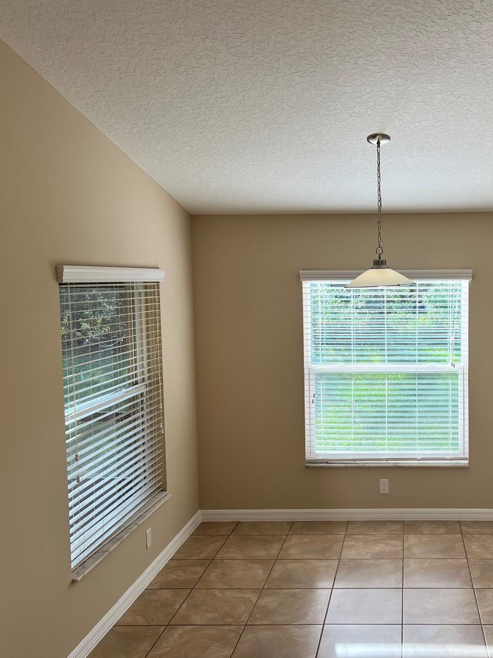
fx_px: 665
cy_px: 330
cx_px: 388
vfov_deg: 52.6
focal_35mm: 35
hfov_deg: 39.2
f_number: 1.5
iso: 40
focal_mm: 5.7
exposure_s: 1/181
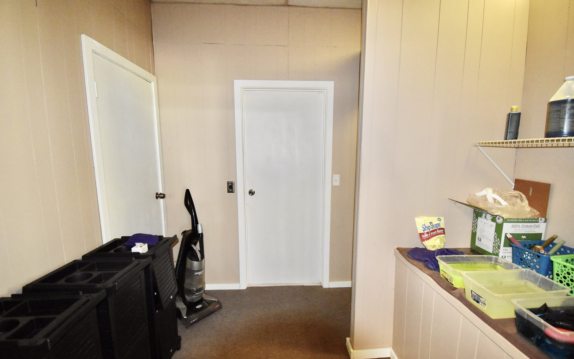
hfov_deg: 97.8
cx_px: 291
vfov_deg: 71.1
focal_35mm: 16
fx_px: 250
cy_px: 194
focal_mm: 10
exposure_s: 1/60
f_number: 4.5
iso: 2800
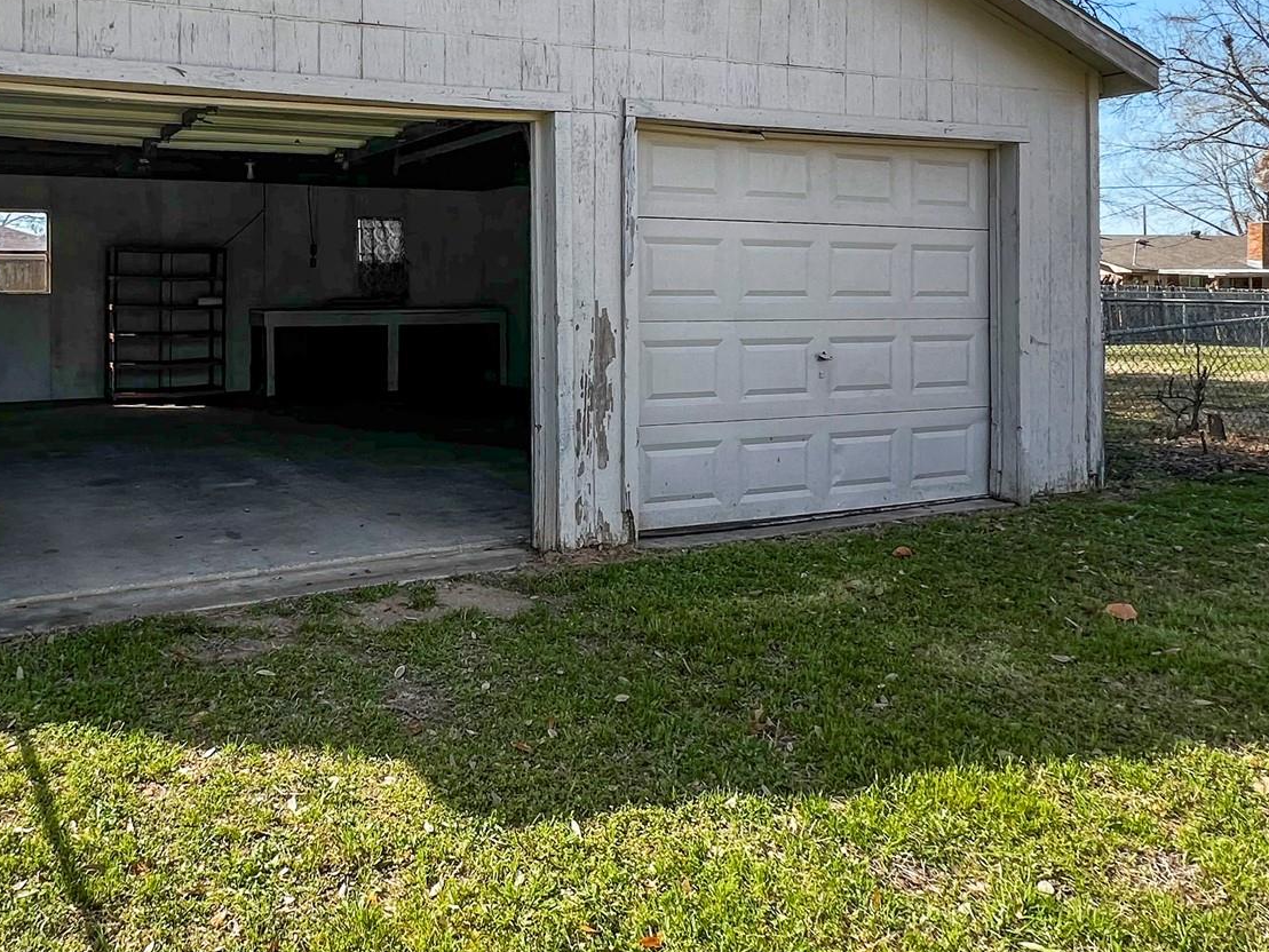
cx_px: 316
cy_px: 425
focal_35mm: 24
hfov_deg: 67.0
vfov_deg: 56.7
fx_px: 880
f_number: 1.8
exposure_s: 1/340
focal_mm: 1.57
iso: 32
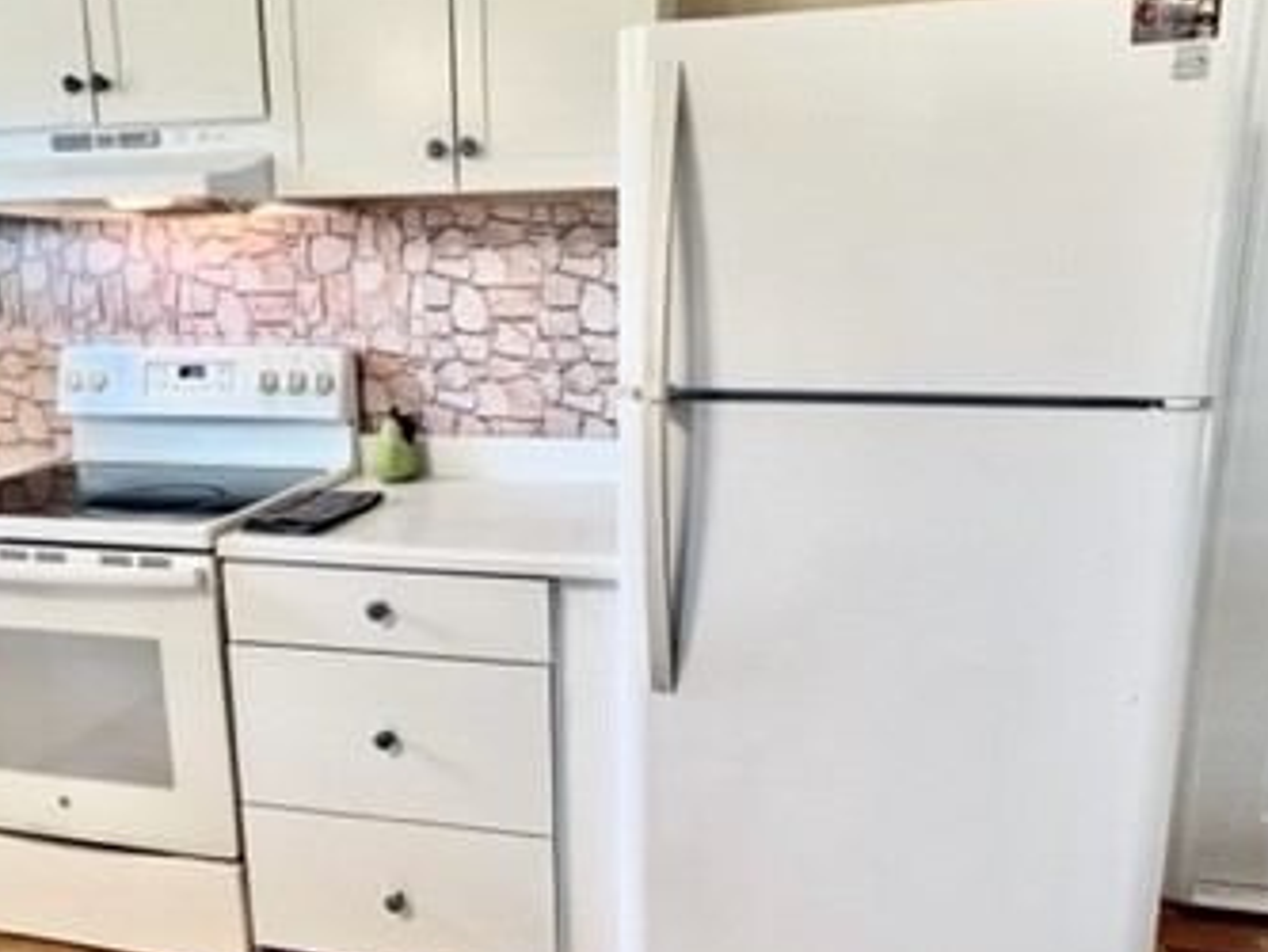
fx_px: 916
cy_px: 457
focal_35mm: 25
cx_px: 560
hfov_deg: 69.1
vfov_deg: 54.9
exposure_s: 1/120
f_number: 1.8
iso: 160
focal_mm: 1.57
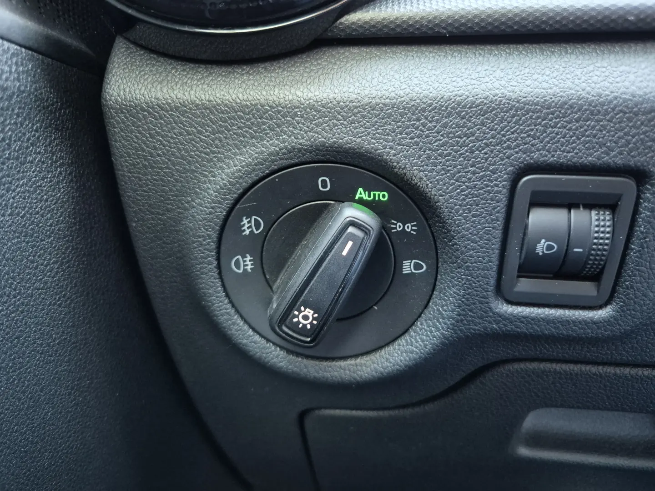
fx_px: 435
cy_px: 246
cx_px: 328
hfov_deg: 73.9
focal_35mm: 23
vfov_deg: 58.9
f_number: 1.8
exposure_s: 1/33
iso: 1600
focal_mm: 5.4
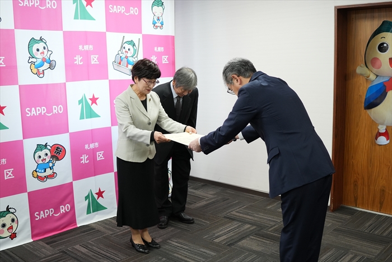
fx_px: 403
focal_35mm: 37
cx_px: 196
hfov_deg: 51.9
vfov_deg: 36.0
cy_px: 131
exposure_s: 1/320
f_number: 2.8
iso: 1000
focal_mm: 25
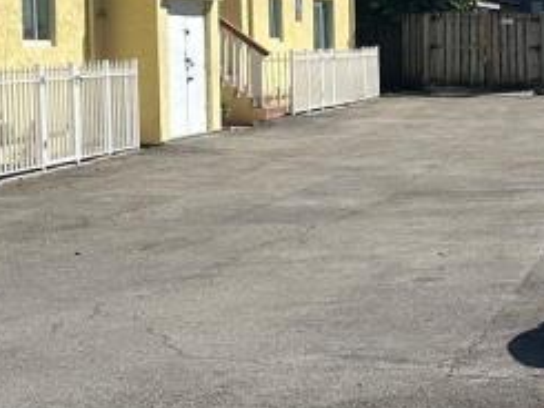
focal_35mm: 94
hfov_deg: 20.1
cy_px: 102
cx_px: 573
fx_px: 1478
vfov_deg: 15.7
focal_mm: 6.86
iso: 80
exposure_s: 1/6211
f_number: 1.78
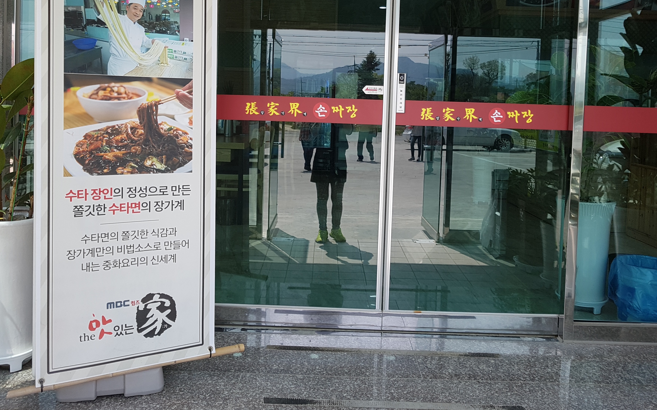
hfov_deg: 59.7
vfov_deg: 38.9
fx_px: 573
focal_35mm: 32
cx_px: 335
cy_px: 130
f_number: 1.7
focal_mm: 4.2
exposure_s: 1/552
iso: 50
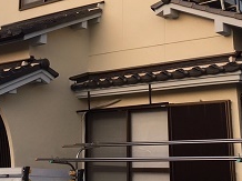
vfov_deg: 17.9
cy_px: -6
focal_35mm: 80
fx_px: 559
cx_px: 109
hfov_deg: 24.4
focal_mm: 4.15
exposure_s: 1/120
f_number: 2.2
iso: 25
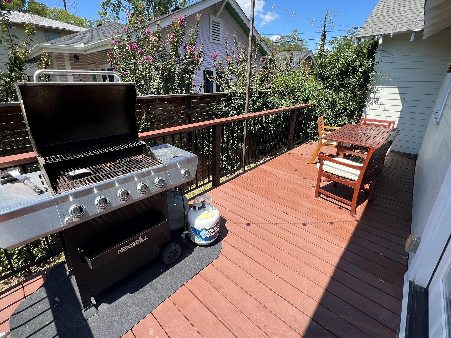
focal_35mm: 15
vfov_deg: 81.5
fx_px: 195
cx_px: 223
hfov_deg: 98.2
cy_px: 151
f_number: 1.8
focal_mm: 1.57
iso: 32
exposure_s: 1/536
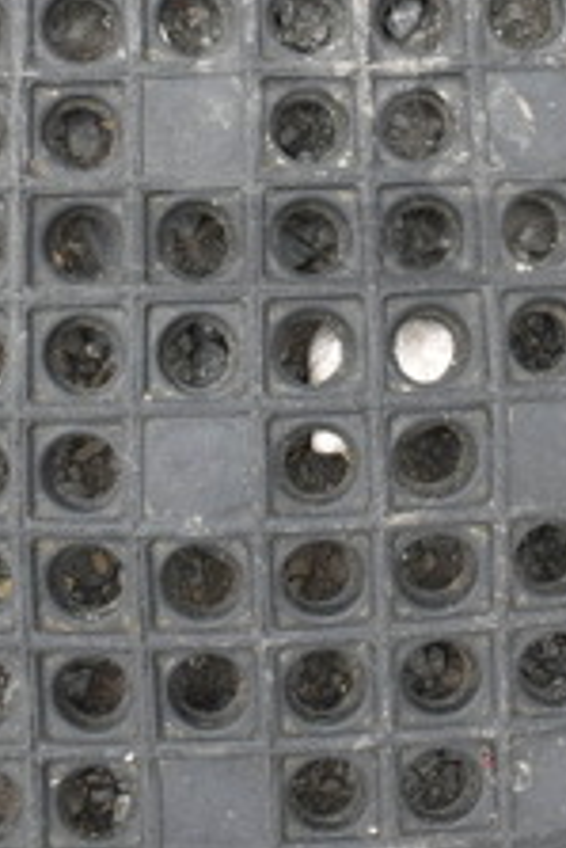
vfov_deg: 26.4
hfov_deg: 18.3
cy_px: 84
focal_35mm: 74
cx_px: 448
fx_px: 1742
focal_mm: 18
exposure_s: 1/125
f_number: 5
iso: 100
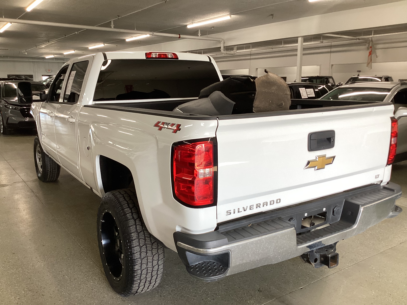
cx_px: 204
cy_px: 152
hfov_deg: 58.4
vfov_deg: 45.4
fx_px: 364
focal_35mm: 31
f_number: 2.4
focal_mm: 3.3
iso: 80
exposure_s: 1/120
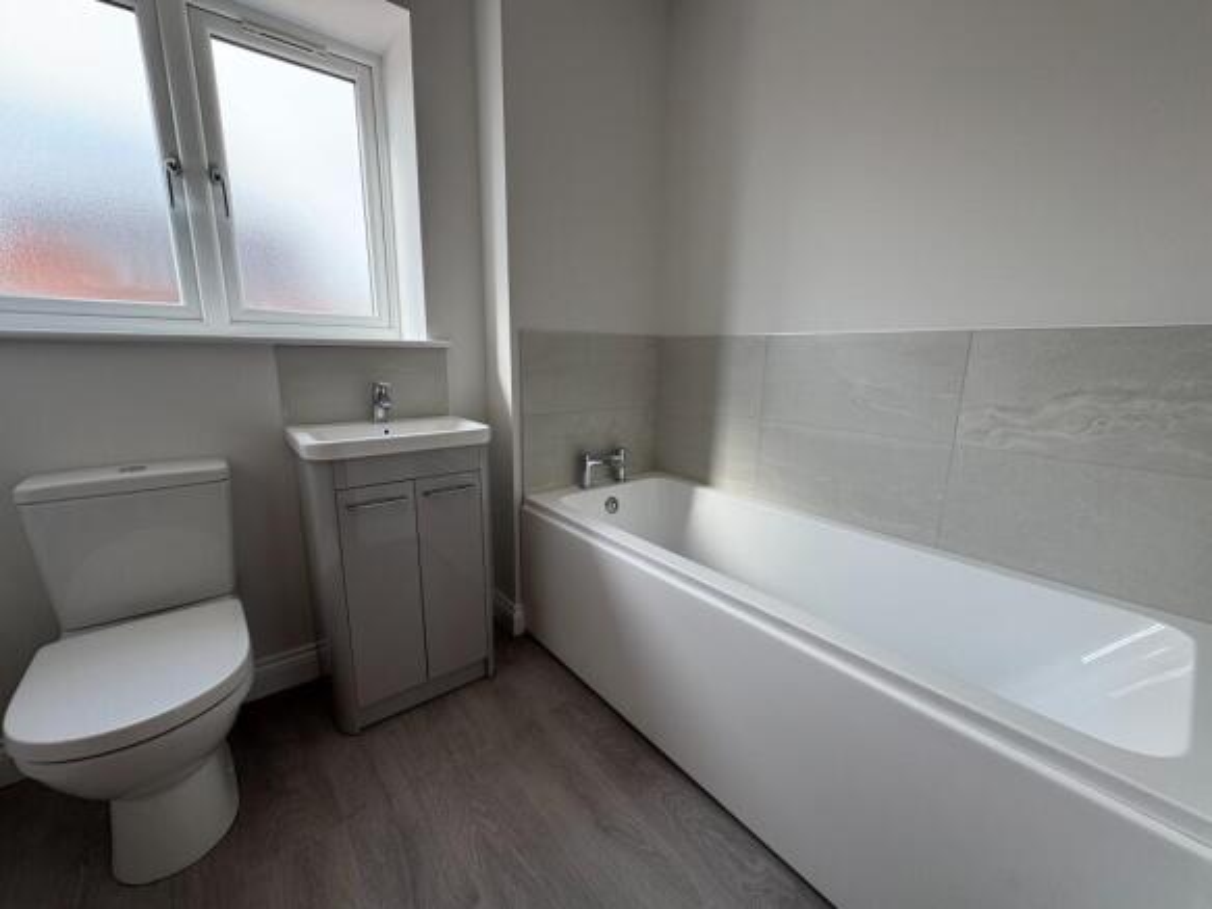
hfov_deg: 102.1
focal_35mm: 14
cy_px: 454
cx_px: 606
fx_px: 490
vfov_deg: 85.7
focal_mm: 2.22
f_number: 2.2
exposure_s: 1/99
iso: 50
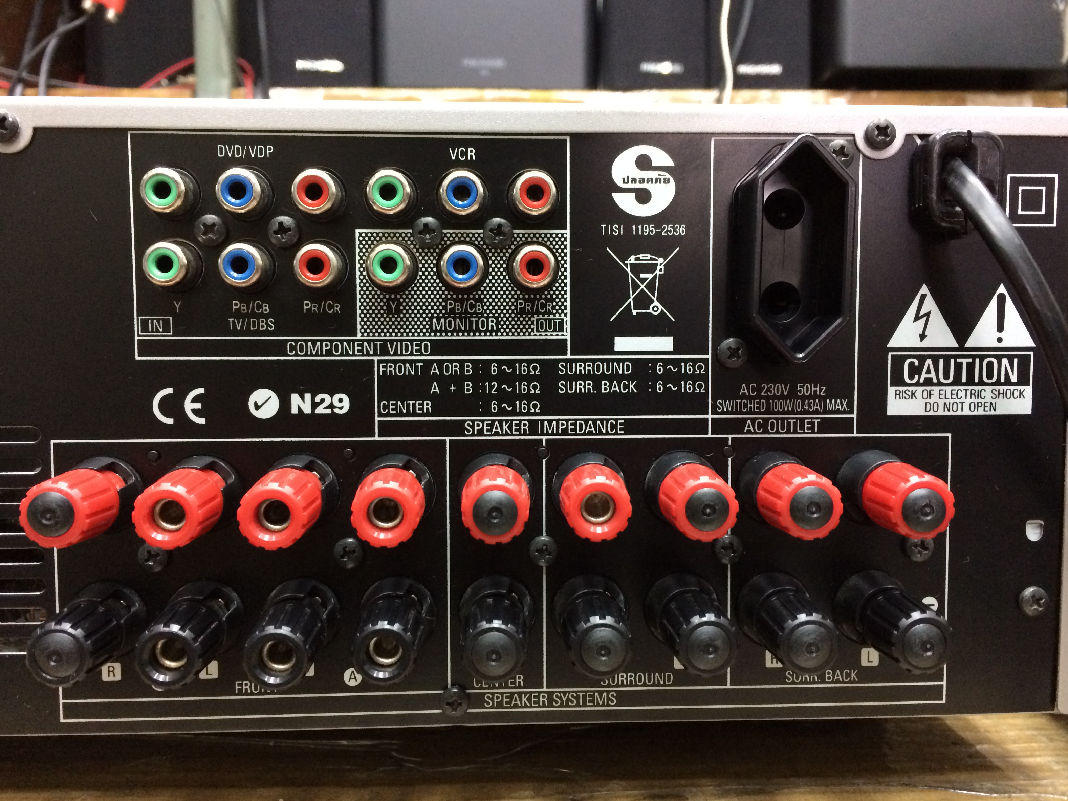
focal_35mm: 30
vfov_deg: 46.8
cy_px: 392
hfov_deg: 60.0
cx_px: 544
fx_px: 926
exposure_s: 1/25
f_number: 2.2
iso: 320
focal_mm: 4.15
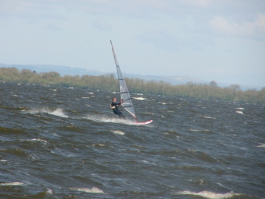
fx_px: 3307
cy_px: 100
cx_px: 132
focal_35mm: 432
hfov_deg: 4.6
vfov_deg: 3.4
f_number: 4
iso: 50
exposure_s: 1/640
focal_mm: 72
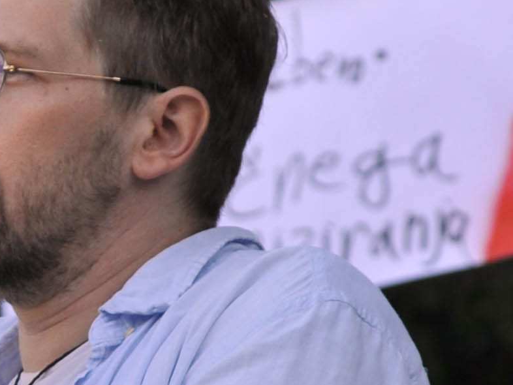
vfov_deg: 3.0
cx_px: -40
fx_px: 7323
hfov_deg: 4.0
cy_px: 306
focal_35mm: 494
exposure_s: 1/320
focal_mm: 95
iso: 400
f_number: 5
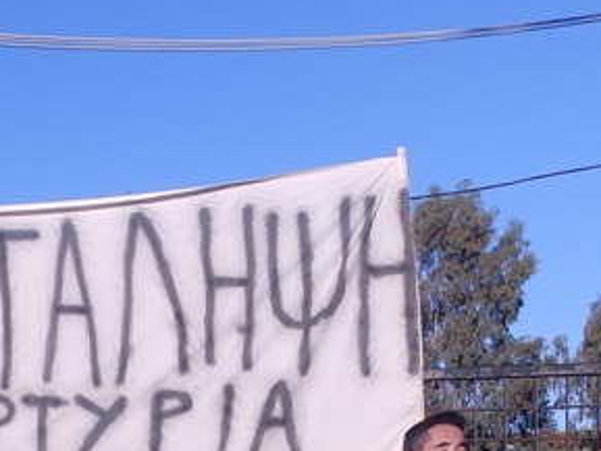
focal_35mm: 66
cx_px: 101
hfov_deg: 28.6
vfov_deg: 20.5
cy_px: 567
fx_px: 1146
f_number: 4.5
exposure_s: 1/500
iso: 80
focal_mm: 4
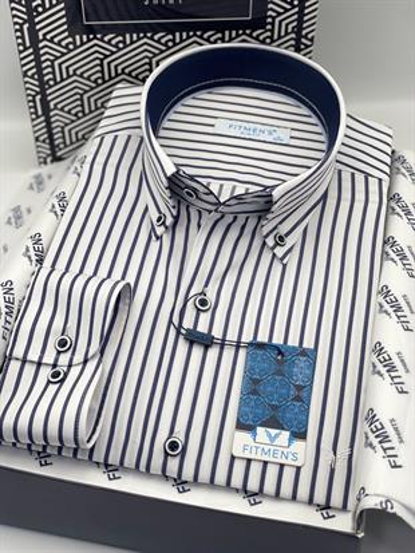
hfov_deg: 28.0
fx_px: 831
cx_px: 208
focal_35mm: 52
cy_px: 276
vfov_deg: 36.8
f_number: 2
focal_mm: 6
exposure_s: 1/122
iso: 25
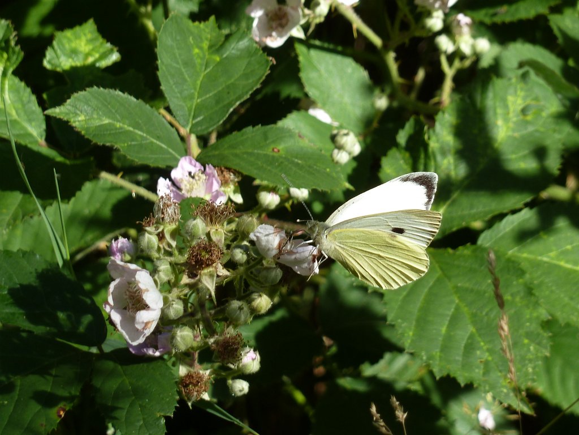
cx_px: 290
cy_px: 218
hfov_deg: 5.0
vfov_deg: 3.7
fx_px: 6674
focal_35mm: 399
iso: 80
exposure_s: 1/125
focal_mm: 49.2
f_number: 4.9
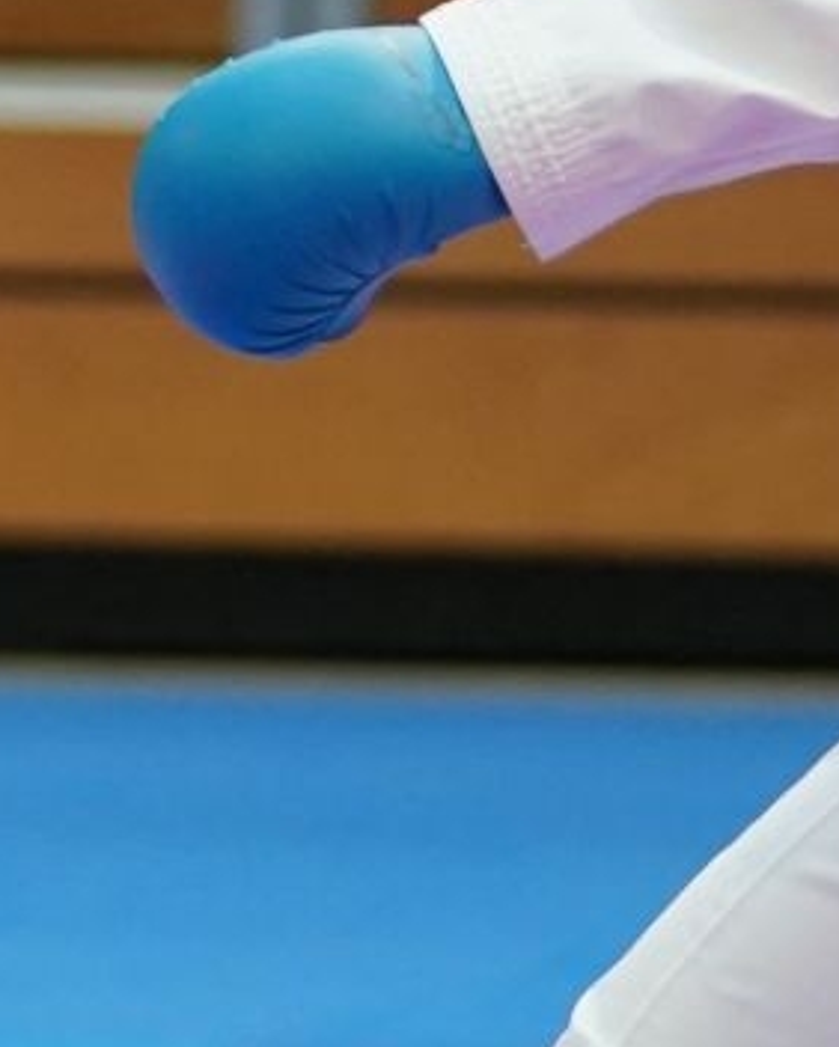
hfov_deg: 2.1
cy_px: -541
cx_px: -779
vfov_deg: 2.6
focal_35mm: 748
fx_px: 23197
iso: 2000
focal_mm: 104
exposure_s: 1/1000
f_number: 2.8
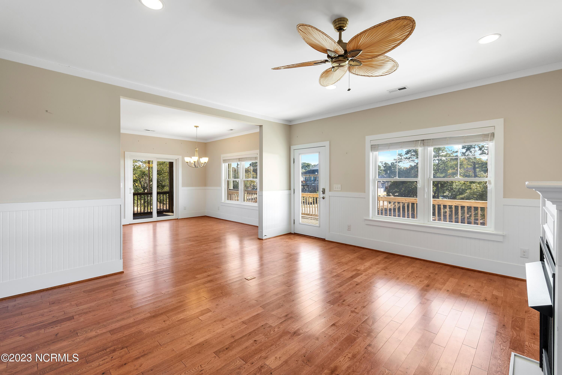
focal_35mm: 15
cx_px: 281
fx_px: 234
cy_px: 188
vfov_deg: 77.3
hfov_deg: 100.4
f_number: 4.5
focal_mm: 10
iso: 100
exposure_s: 1/10
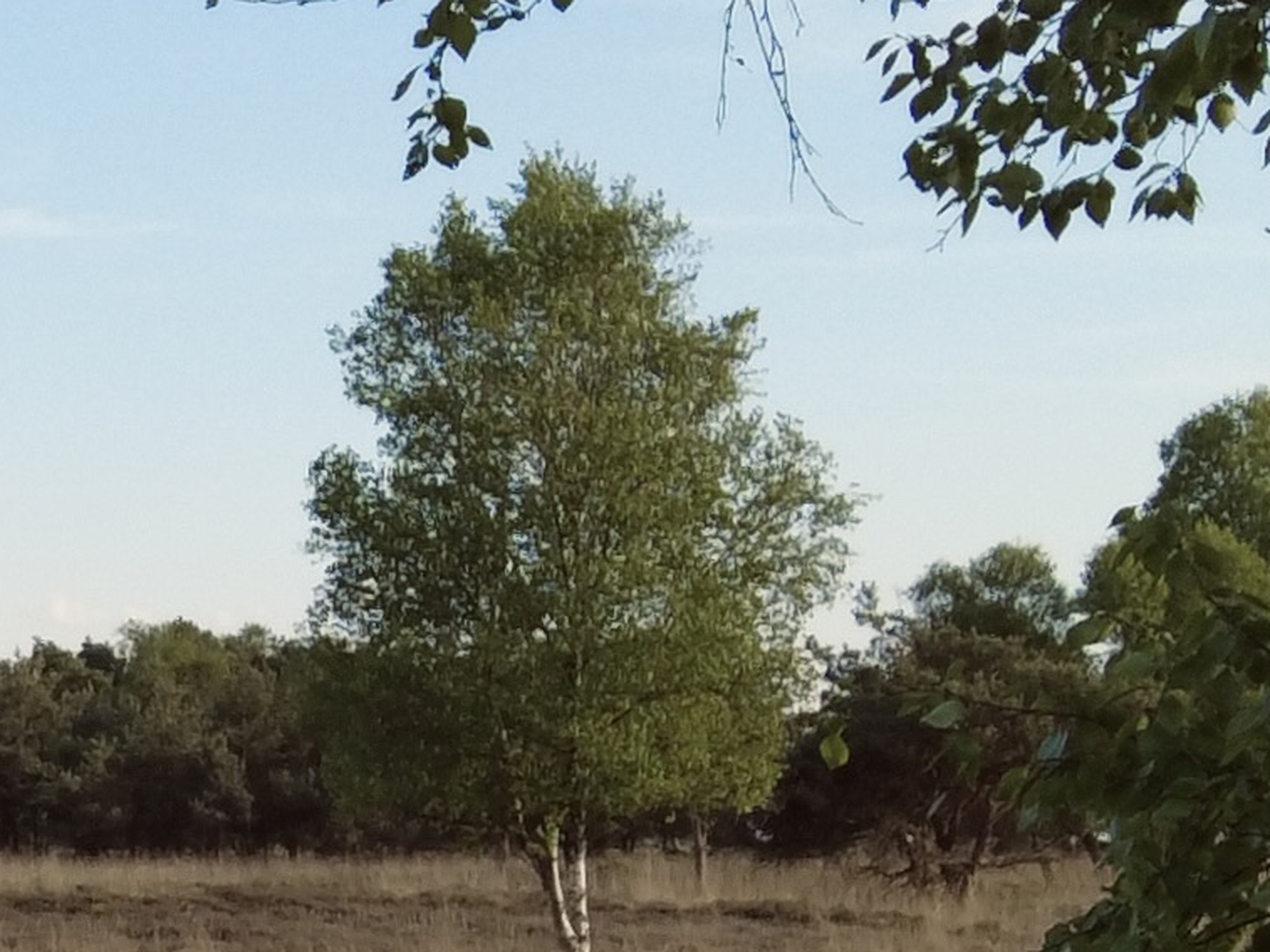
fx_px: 4254
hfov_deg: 15.4
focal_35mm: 116
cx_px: -728
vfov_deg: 12.6
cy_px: 1002
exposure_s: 1/640
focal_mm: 4.4
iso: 100
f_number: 1.8
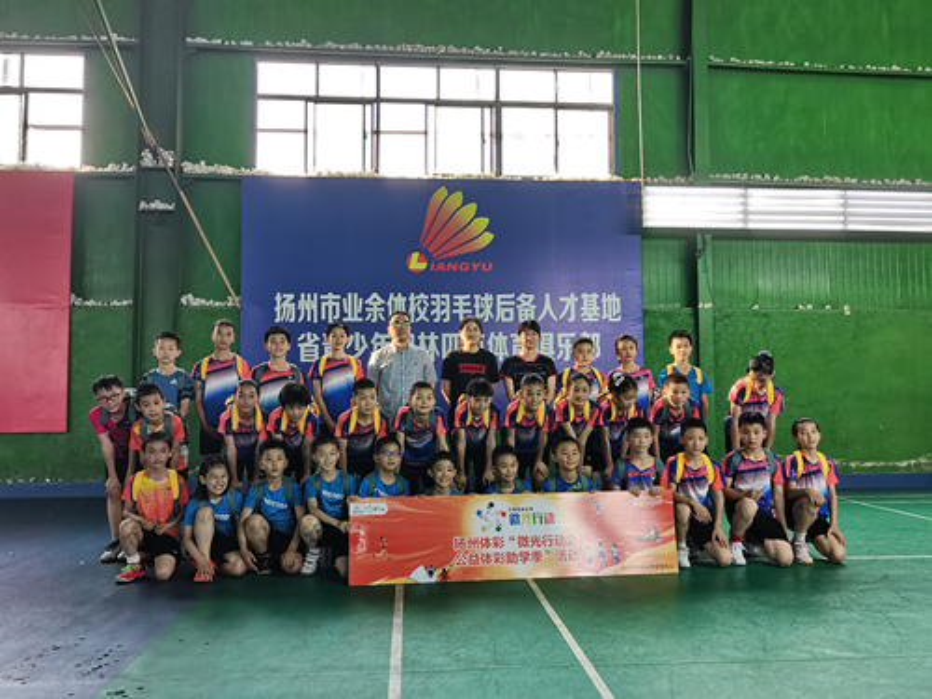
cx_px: 466
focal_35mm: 27
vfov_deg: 51.4
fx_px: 727
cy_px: 350
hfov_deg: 65.3
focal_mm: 4.94
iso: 200
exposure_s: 1/50
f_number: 1.9
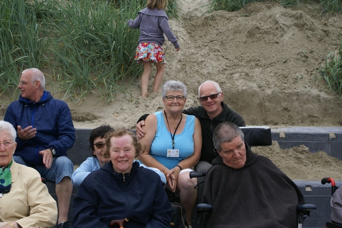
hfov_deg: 33.4
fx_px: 570
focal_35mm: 60
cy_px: 114
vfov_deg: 22.6
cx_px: 171
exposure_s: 1/125
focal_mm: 40
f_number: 5.6
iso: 100
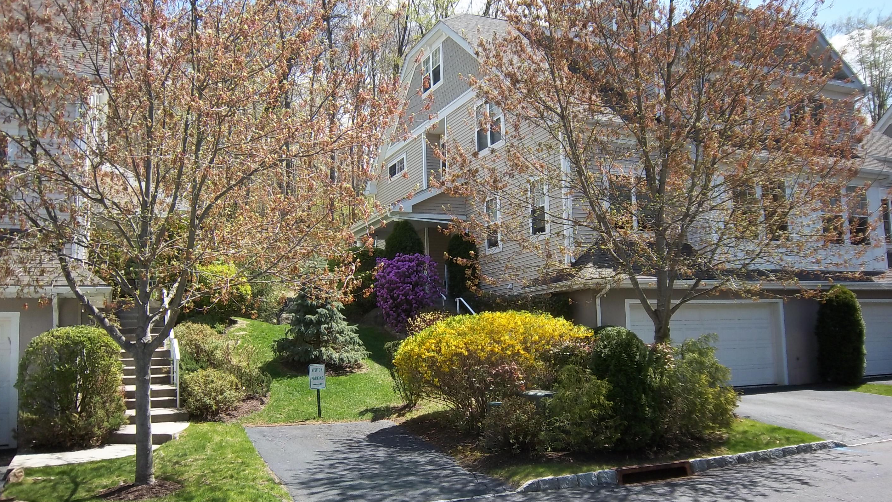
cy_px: 284
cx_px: 439
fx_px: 733
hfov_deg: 62.6
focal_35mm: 31
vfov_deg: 37.7
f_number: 3.5
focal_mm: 5.1
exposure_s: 1/320
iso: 64
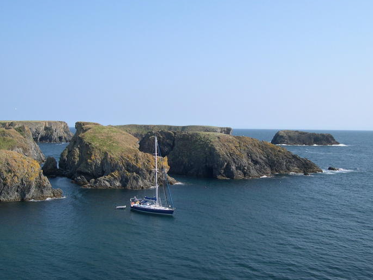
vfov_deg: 36.0
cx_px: 187
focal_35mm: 40
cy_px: 136
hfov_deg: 46.8
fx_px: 431
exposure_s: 1/150
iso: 100
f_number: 7.6
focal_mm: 8
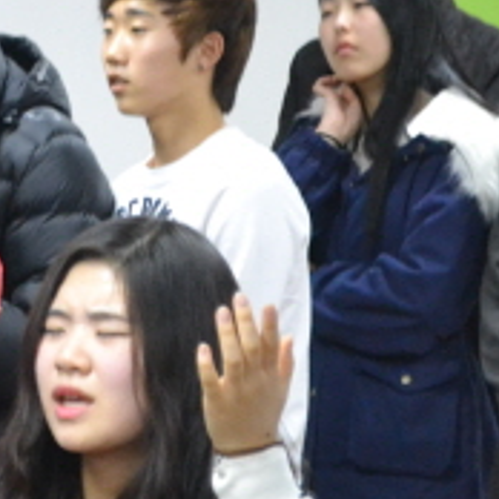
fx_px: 4857
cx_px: -488
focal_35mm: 298
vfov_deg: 5.9
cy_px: 24
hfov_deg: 5.7
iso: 3200
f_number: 5.6
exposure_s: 1/50
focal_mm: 55
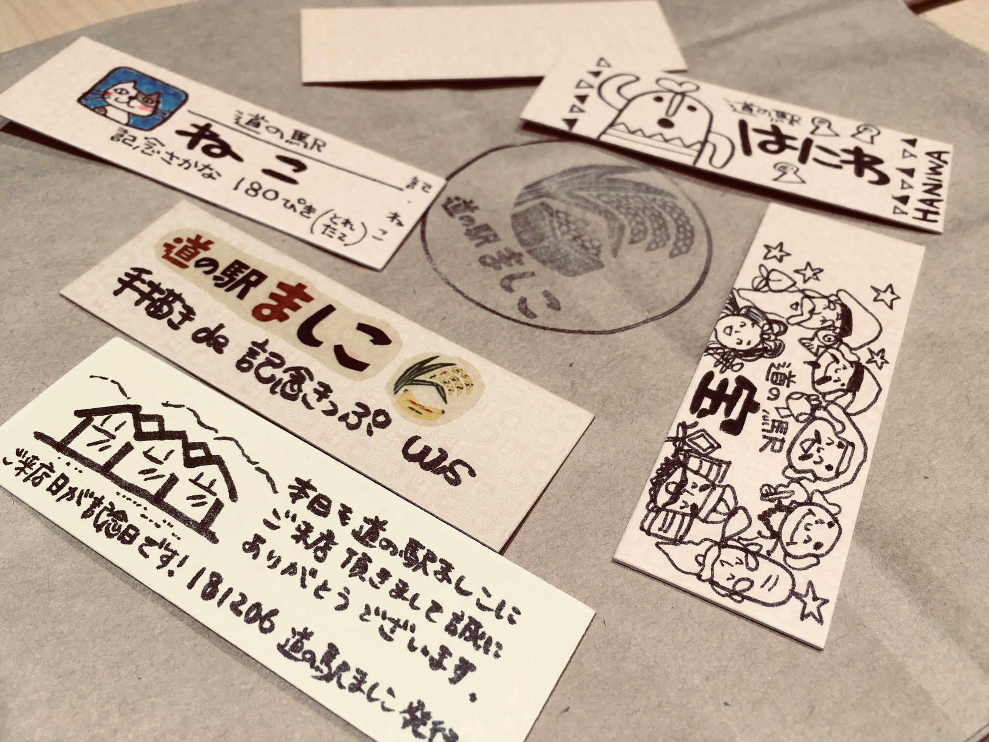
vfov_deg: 48.2
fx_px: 829
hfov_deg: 61.7
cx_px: 494
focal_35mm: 29
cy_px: 371
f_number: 2.2
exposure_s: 1/30
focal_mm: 4.15
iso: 25
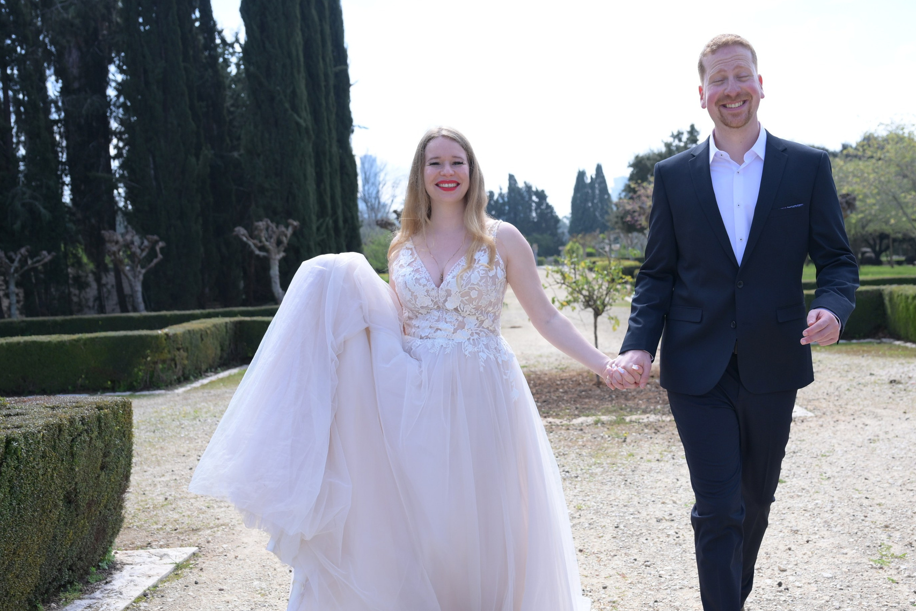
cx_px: 556
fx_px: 916
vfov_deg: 36.9
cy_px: 325
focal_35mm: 36
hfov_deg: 52.7
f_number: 3.5
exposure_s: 1/800
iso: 125
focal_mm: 24
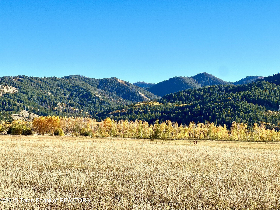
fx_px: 623
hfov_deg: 25.3
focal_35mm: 77
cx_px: 140
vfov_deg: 19.1
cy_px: 105
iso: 32
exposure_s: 1/372
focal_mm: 9
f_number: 2.8
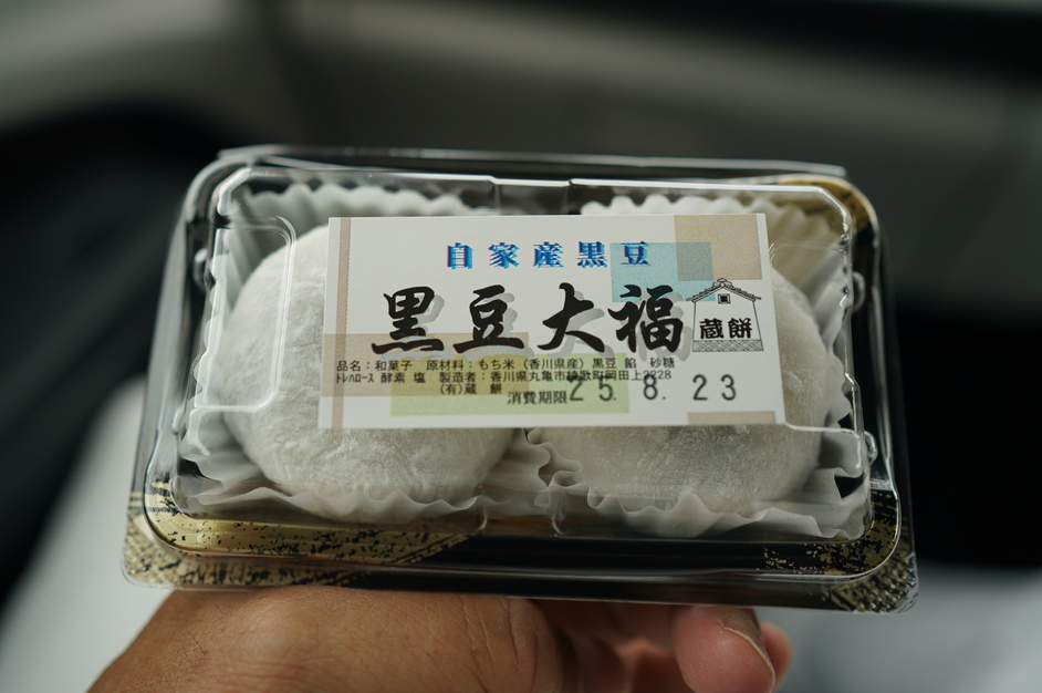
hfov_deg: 54.5
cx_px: 521
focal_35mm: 35
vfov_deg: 37.8
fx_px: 1012
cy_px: 346
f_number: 3.5
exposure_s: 1/160
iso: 160
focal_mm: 35
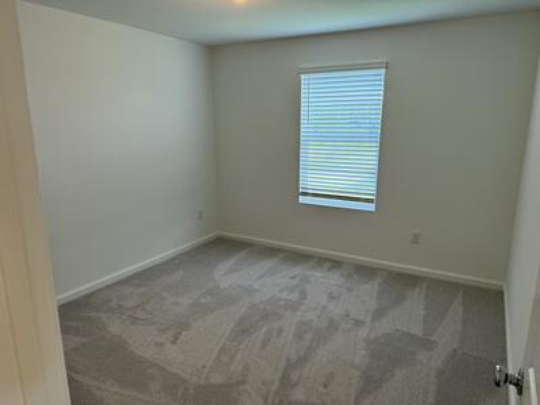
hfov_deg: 71.6
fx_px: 374
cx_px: 270
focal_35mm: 24
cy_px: 202
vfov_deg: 56.8
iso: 100
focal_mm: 6.76
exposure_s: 1/120
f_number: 1.78
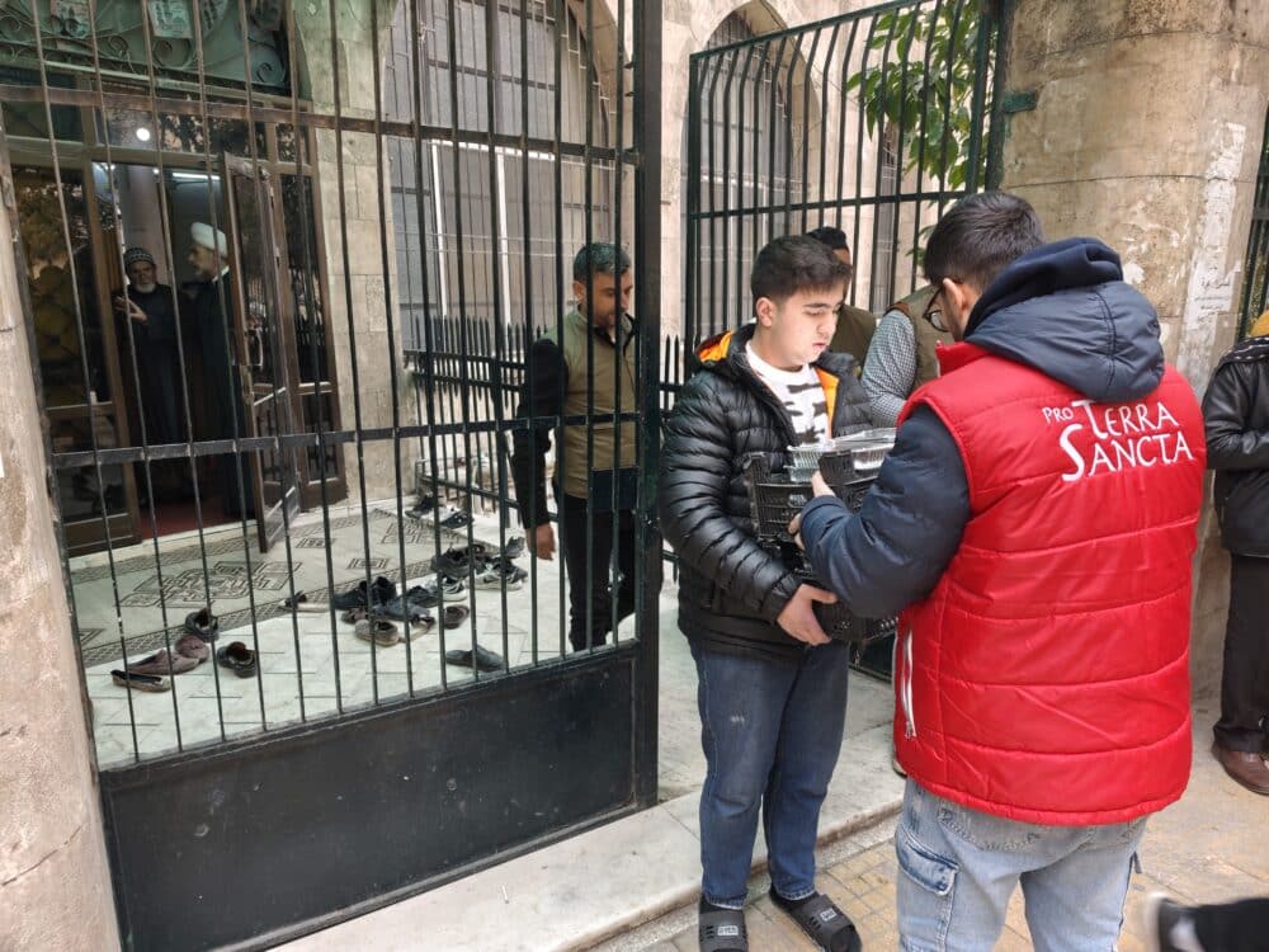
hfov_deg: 73.9
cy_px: 476
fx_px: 843
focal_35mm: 23
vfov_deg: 58.9
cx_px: 634
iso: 320
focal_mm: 6.19
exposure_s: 1/100
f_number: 1.65
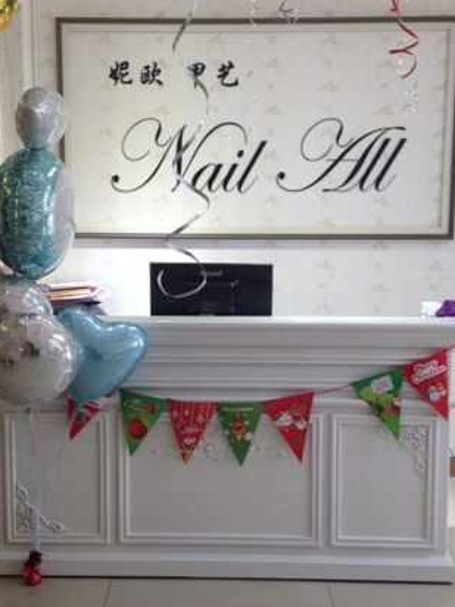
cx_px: 208
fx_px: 894
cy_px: 286
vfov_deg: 37.5
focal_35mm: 51
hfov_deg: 28.5
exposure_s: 1/60
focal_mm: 4.28
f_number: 2.4
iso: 50
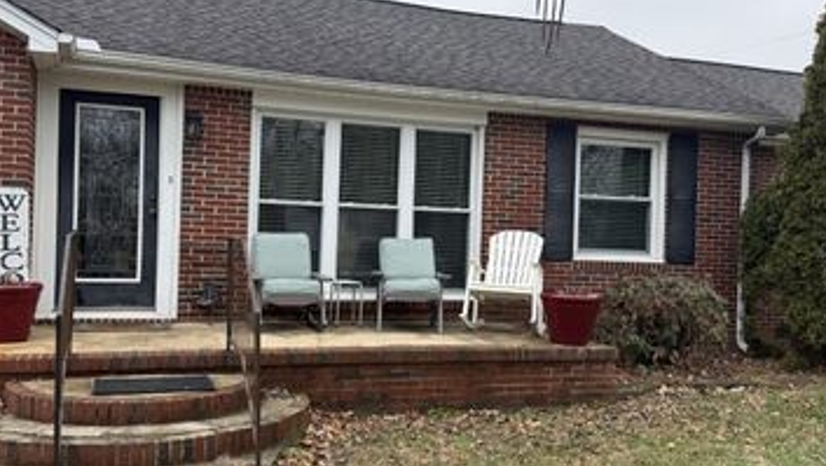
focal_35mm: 37
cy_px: 240
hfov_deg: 53.9
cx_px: 377
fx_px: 811
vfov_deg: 32.0
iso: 80
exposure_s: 1/715
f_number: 1.78
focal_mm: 6.76
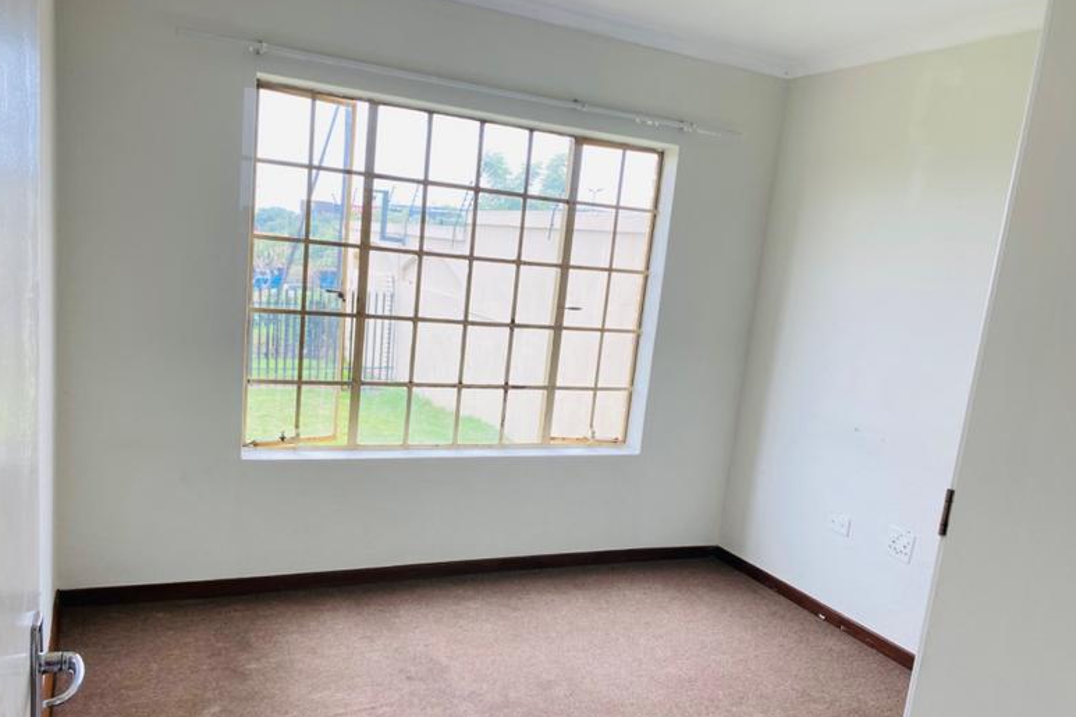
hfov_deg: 65.5
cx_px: 521
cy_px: 405
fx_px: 837
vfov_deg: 46.3
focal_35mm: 28
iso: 32
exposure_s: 1/122
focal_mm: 4.25
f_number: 1.8
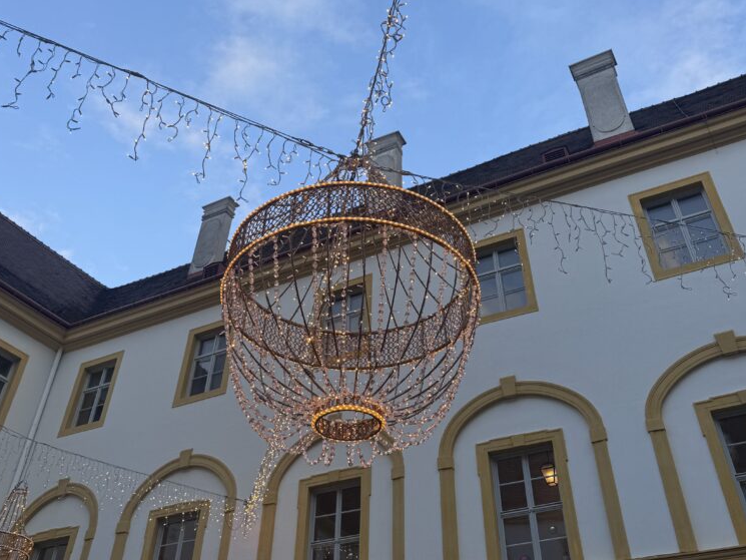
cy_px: 191
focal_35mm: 33
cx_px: 370
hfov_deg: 55.3
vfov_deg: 42.4
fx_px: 711
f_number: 1.78
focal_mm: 6.76
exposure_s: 1/535
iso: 80
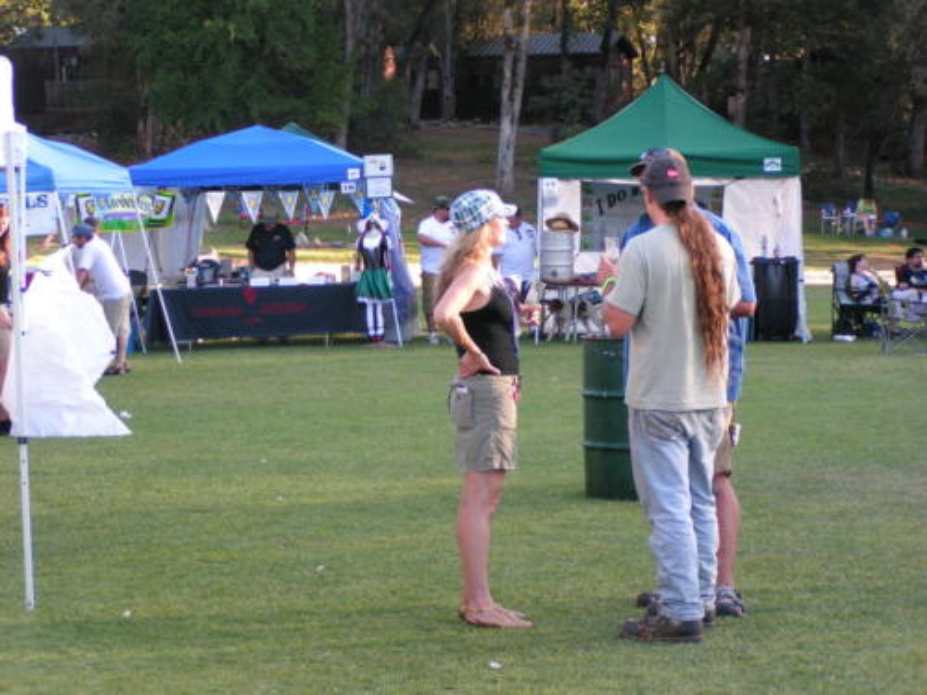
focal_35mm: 125
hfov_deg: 15.8
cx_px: 464
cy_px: 348
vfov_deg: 11.9
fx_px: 3347
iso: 80
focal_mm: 19.1
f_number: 3.5
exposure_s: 1/125
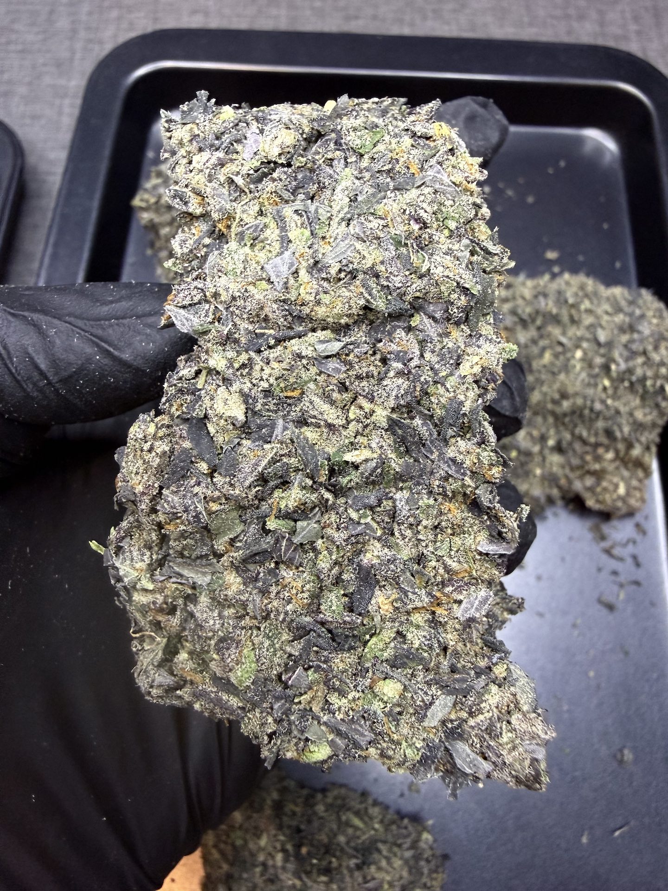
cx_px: 334
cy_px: 446
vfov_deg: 71.6
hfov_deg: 56.8
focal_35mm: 24
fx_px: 618
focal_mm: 2.22
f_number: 2.2
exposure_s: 1/50
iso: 320
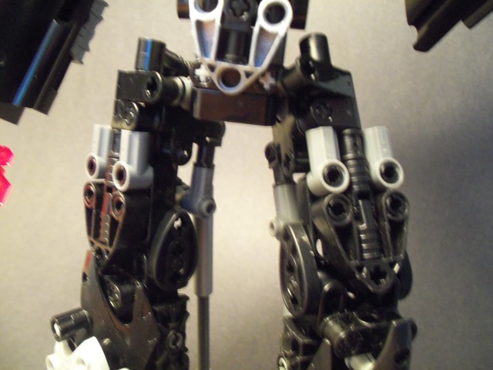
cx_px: 246
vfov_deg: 48.2
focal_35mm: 29
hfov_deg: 61.7
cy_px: 185
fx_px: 413
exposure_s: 1/15
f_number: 3.4
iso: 400
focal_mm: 5.2
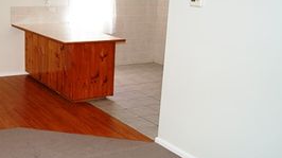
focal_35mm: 50
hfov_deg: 39.6
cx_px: 54
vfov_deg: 23.9
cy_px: 79
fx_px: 374
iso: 250
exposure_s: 1/60
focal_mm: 18
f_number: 4
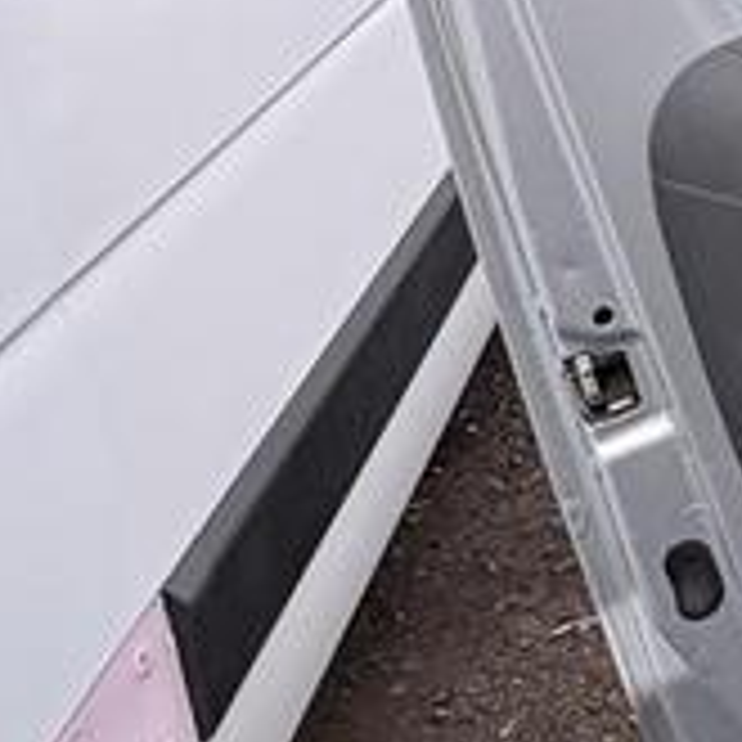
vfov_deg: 23.8
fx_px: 1625
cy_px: -108
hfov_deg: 21.3
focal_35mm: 67
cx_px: 1142
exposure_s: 1/167
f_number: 2.2
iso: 40
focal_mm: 2.22
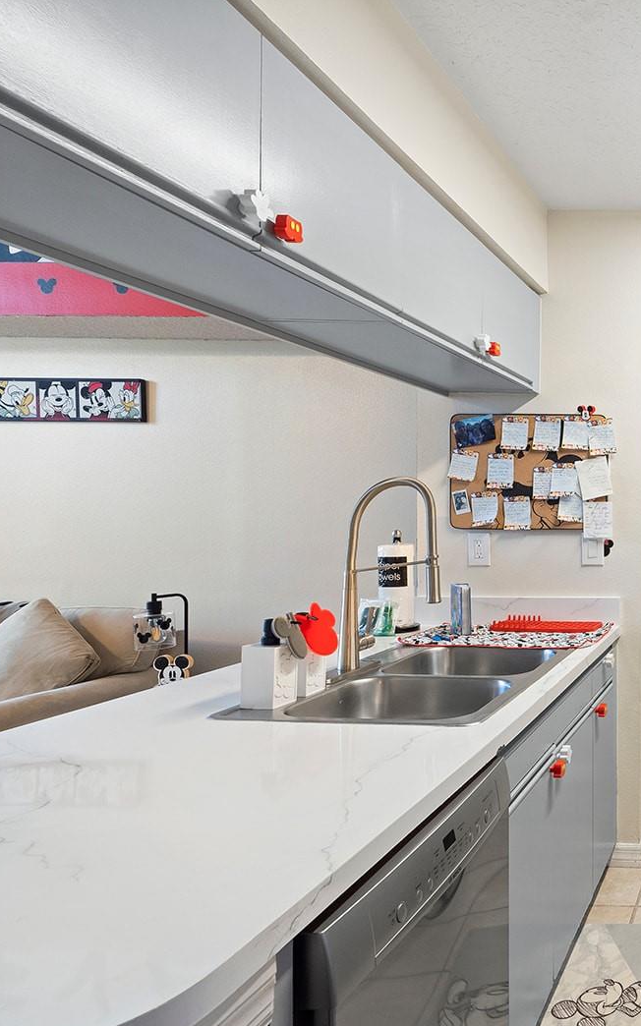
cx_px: 762
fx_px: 699
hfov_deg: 37.6
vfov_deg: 72.6
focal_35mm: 25
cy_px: 520
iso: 250
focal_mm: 16
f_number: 9
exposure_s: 1/4
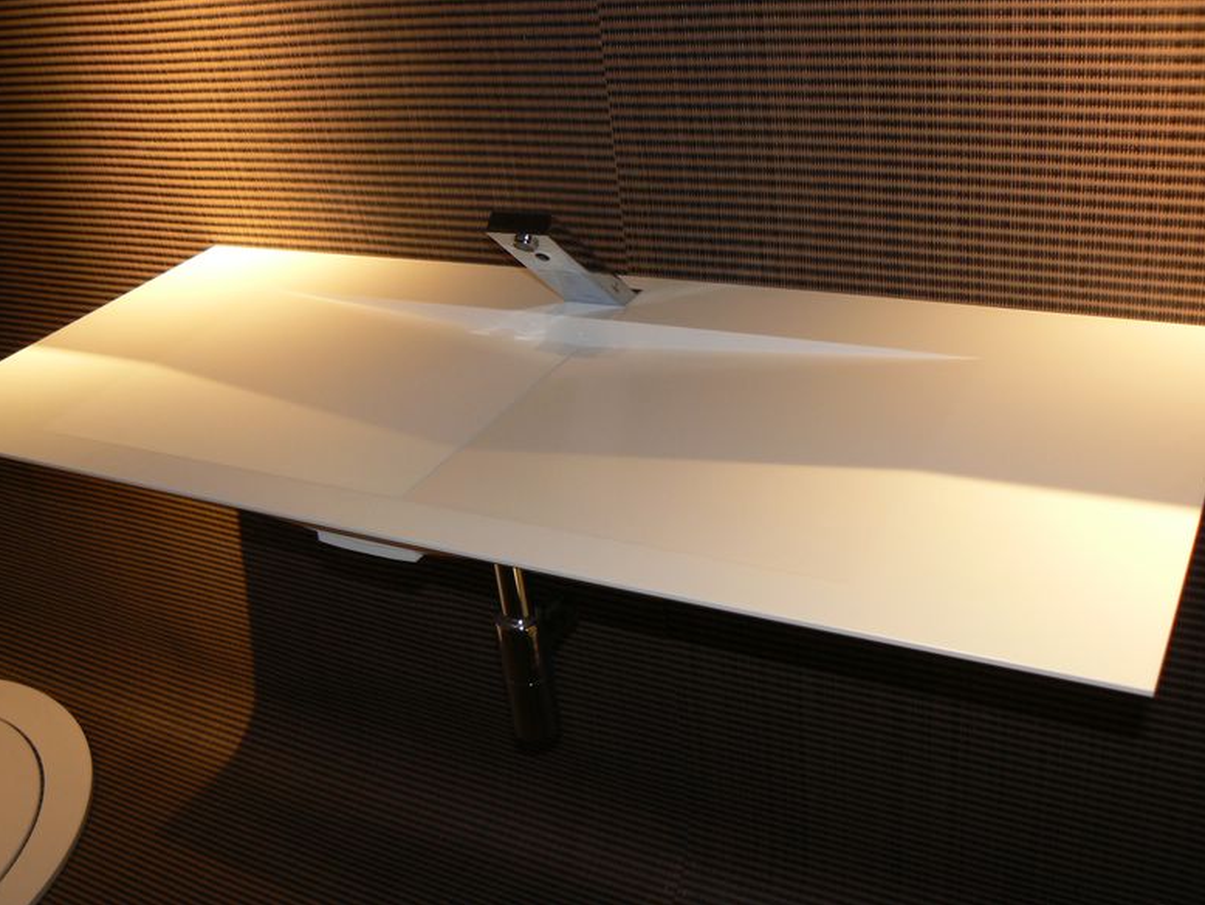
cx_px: 589
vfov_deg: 38.7
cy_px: 446
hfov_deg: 50.1
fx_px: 1288
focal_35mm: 37
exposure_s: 1/30
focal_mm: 6
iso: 100
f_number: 2.8
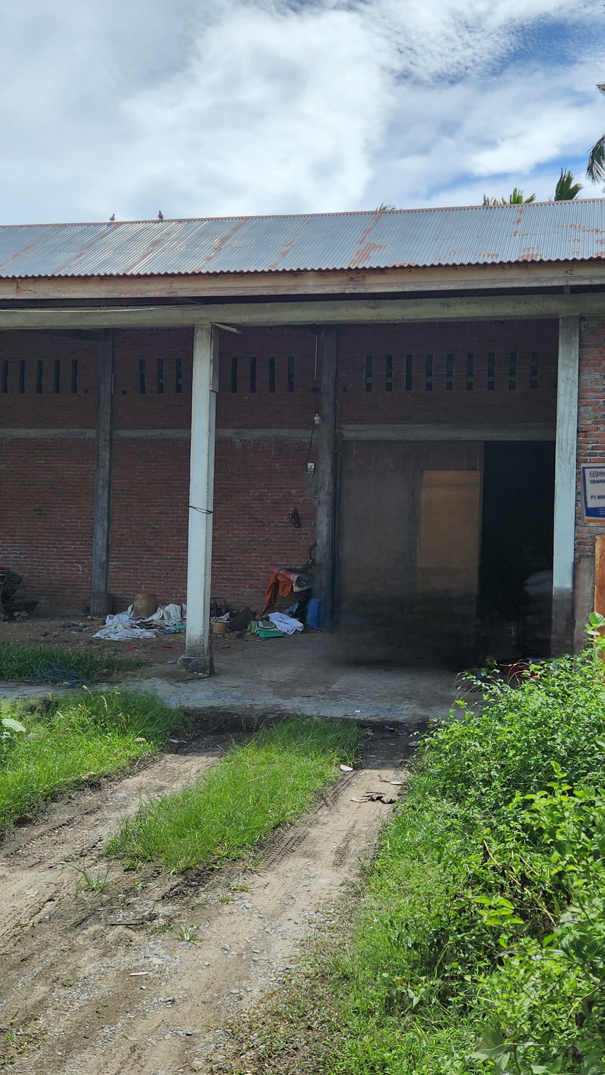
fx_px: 1084
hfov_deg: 31.2
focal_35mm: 38
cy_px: 500
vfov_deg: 52.7
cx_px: 308
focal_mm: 5.4
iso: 20
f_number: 1.8
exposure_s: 1/2500
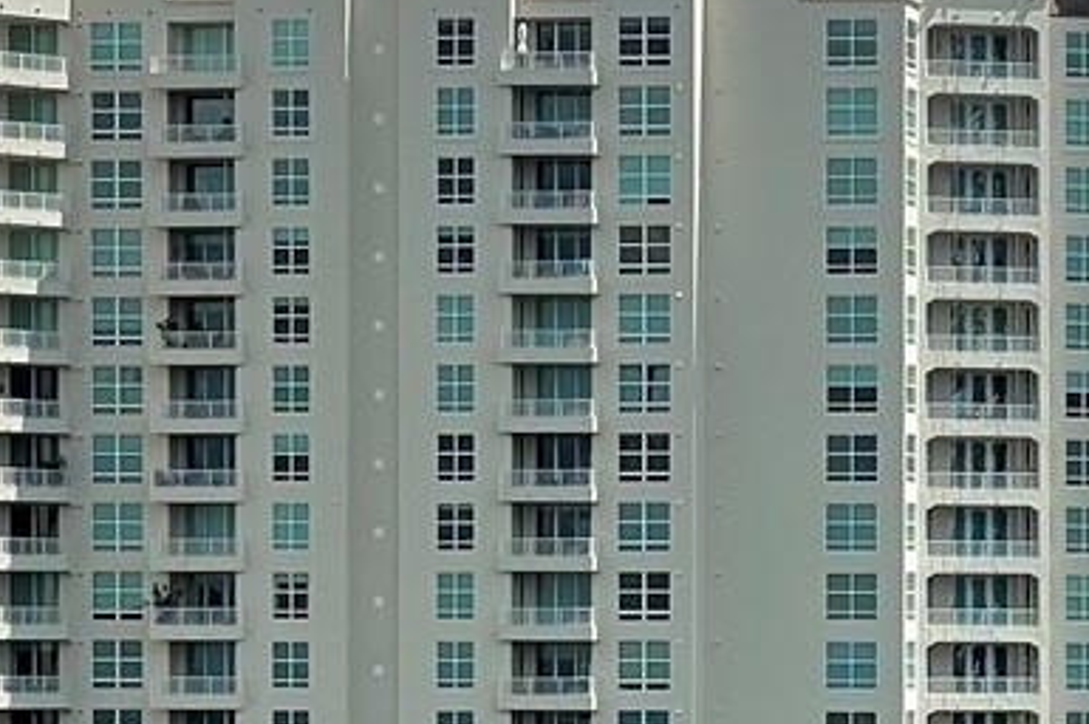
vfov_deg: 6.1
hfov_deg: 9.0
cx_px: 1394
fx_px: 6800
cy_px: 778
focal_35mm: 225
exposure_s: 1/2083
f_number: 2
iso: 25
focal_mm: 6
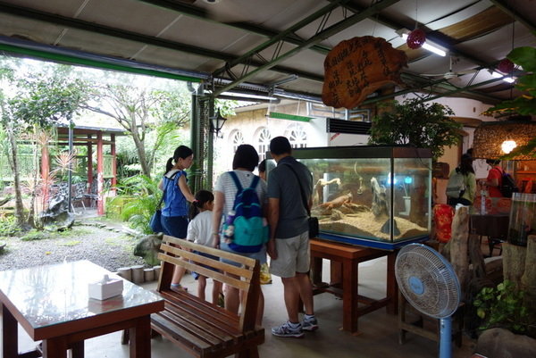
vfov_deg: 46.5
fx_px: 417
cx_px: 268
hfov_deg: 65.4
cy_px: 179
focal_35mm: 28
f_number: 1.8
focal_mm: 10.4
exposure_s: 1/30
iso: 125
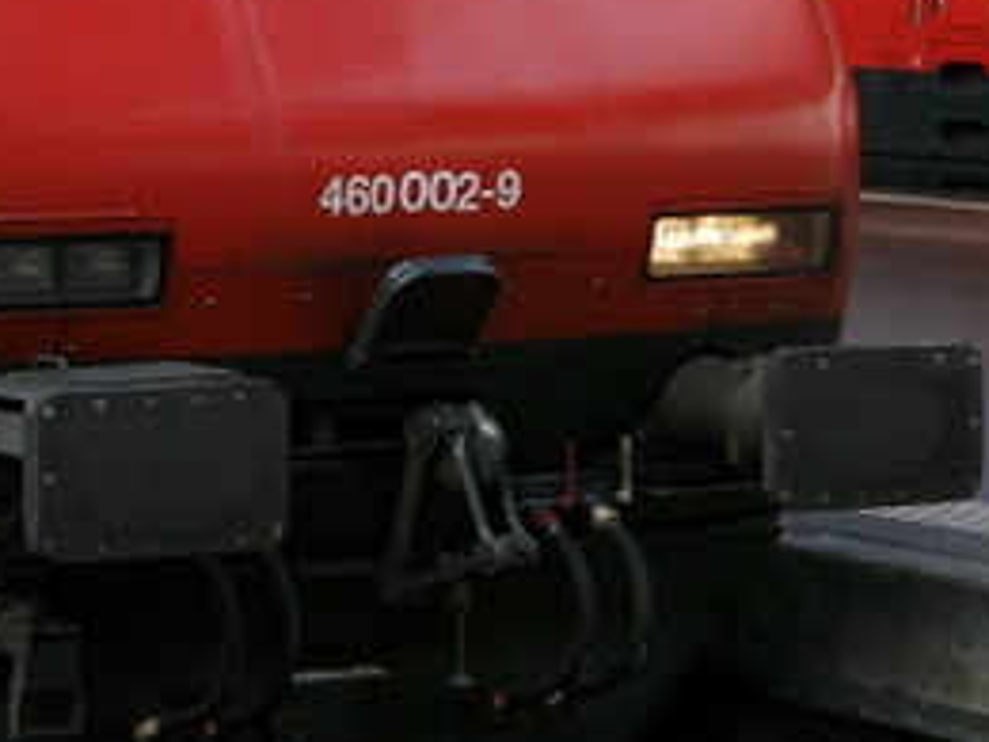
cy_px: -101
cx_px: -669
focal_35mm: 169
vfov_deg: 8.7
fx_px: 4828
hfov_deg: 11.1
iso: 160
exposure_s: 1/100
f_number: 4.5
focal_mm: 20
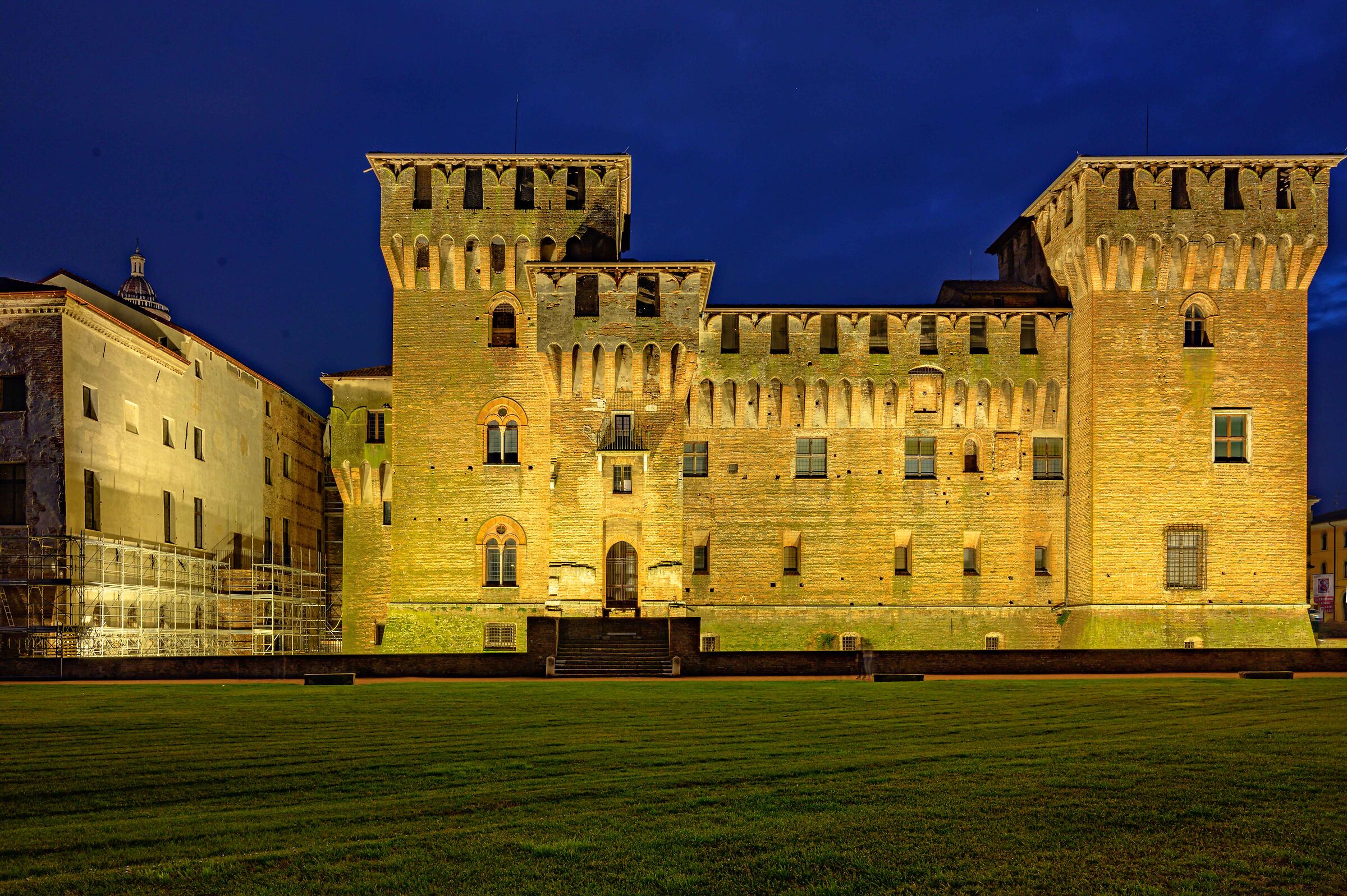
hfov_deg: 63.7
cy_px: 448
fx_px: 1084
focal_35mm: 29
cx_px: 674
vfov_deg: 44.9
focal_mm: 29
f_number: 11
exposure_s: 8
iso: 50
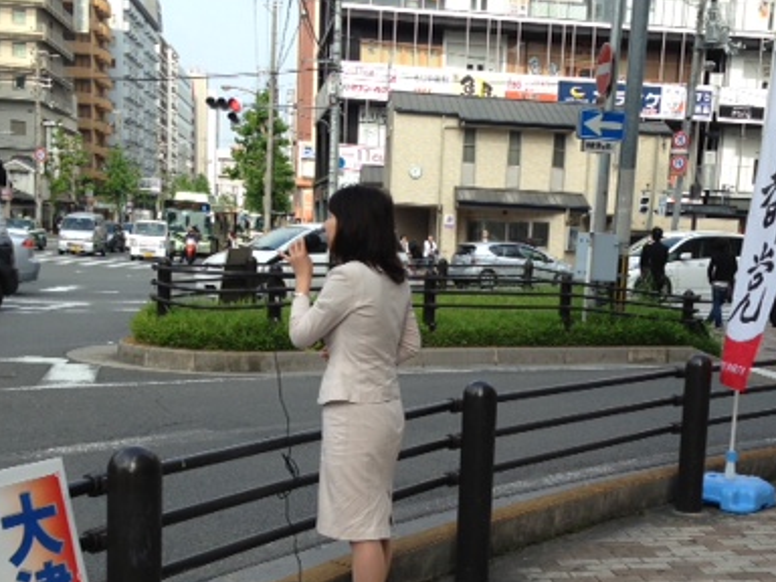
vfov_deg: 26.3
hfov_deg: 34.8
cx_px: 465
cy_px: 430
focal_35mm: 55
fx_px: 1233
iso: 50
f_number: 2.4
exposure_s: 1/847
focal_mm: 4.13
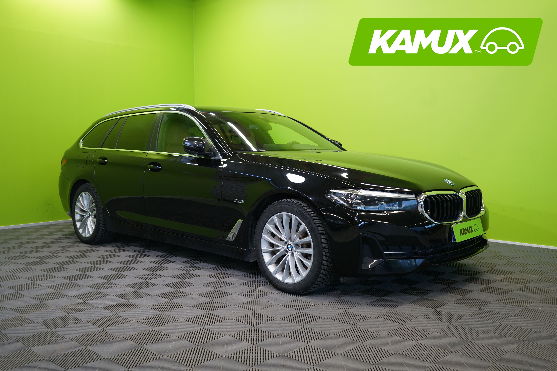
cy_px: 186
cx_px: 278
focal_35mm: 34
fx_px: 526
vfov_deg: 38.9
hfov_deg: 55.8
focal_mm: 34
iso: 500
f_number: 5
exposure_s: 1/40
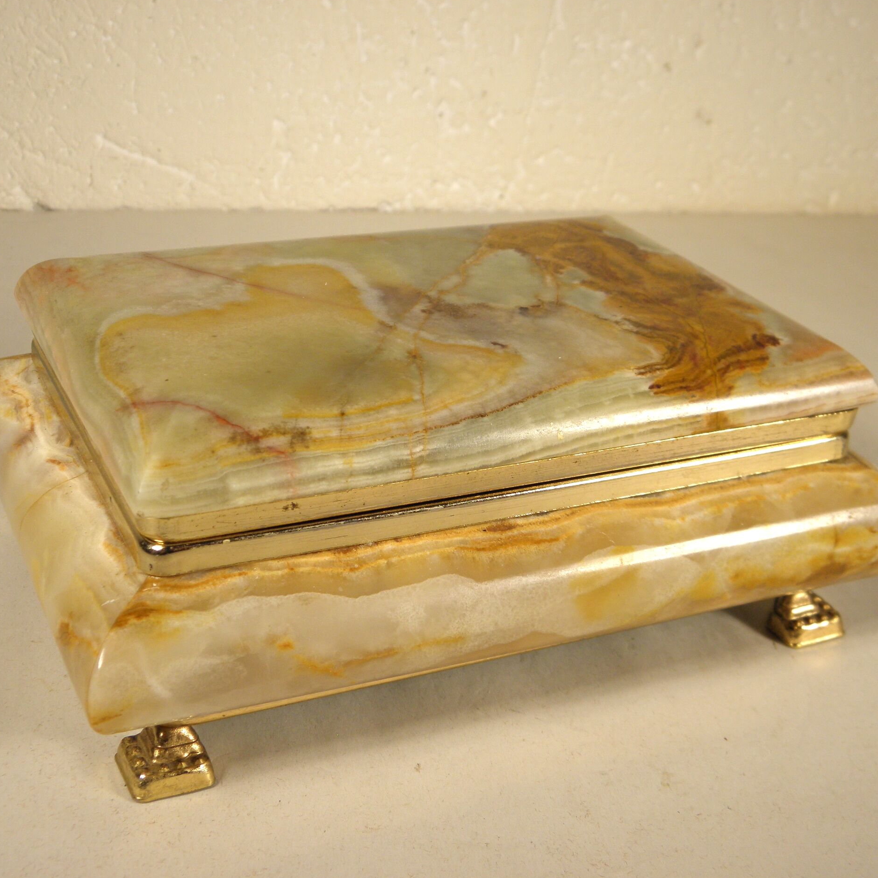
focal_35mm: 47
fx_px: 1349
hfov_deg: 36.1
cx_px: 437
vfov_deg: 36.1
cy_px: 442
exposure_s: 1/80
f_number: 3.8
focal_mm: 7.1
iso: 100
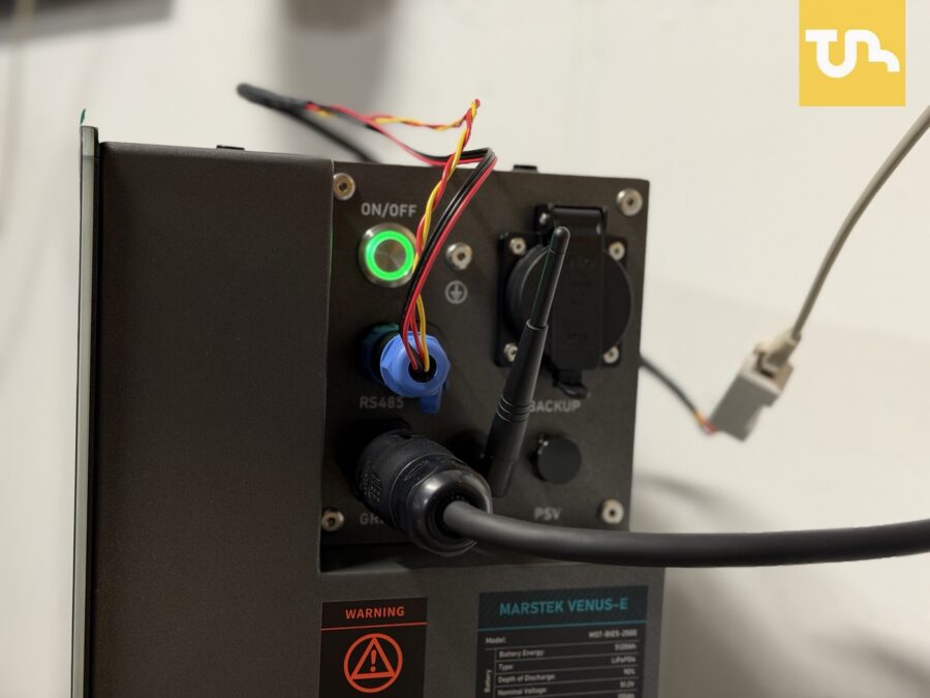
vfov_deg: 30.3
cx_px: 465
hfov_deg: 39.7
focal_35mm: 48
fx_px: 1290
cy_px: 349
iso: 200
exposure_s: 1/50
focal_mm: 6.76
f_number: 1.78
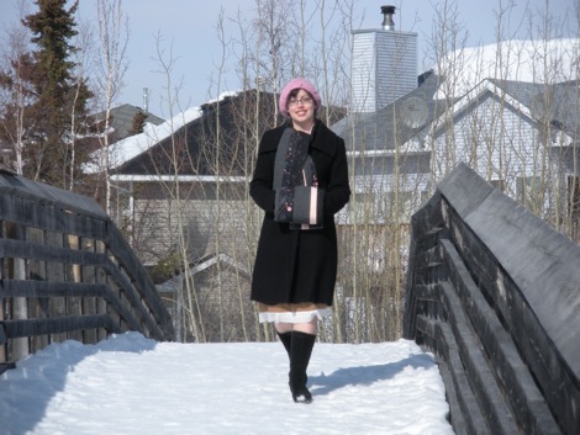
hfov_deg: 11.0
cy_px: 218
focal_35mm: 180
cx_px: 290
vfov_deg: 8.3
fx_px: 3017
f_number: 5.6
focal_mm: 31.5
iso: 64
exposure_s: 1/516
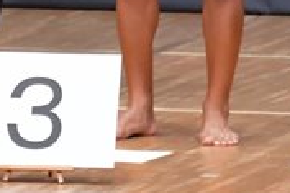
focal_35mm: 1118
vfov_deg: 1.2
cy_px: -96
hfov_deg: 1.8
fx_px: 9005
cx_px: -286
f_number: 5.6
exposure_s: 1/400
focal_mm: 170
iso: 8000
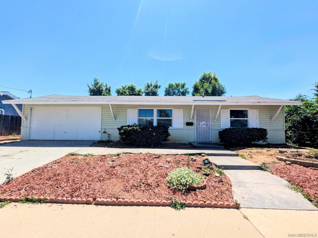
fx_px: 147
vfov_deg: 78.1
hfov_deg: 94.5
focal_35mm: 16
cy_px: 119
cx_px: 159
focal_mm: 2.35
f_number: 2.2
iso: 51
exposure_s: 1/1565
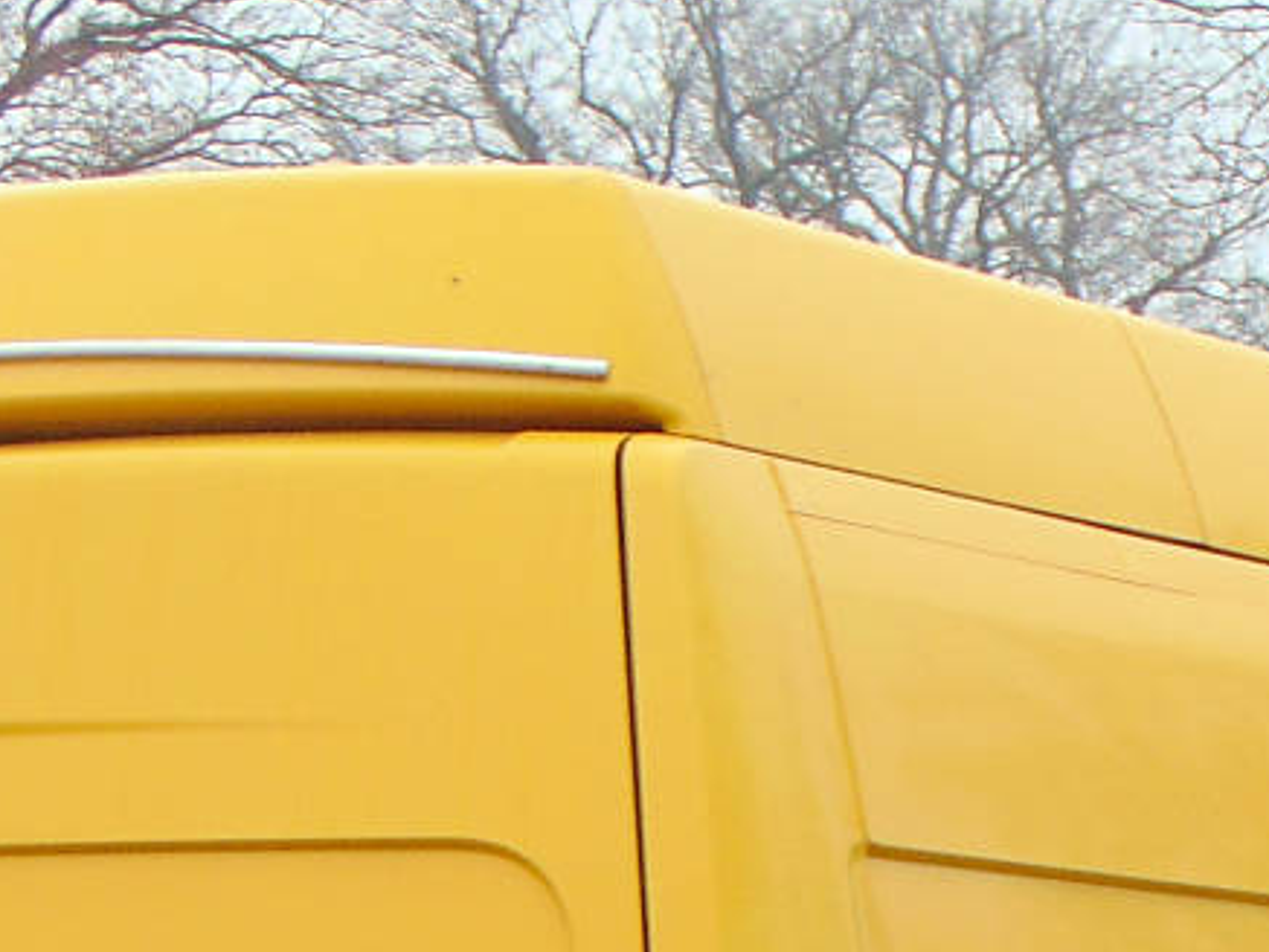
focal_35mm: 183
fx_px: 6711
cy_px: 1582
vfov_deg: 7.9
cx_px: 918
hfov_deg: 10.8
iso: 200
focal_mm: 9
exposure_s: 1/30
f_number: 3.5
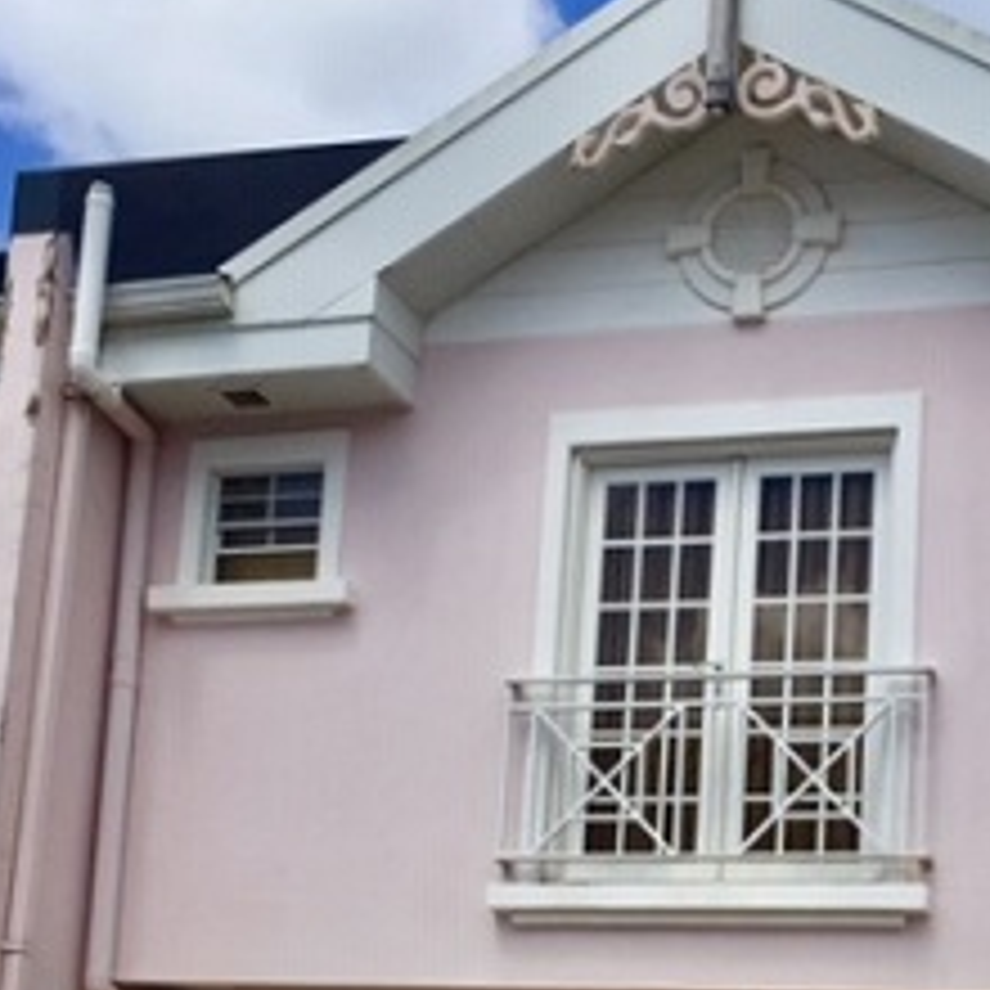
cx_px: 702
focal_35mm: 67
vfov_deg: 25.2
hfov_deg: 25.5
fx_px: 2168
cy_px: 832
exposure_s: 1/2825
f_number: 2.2
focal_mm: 4.15
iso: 32
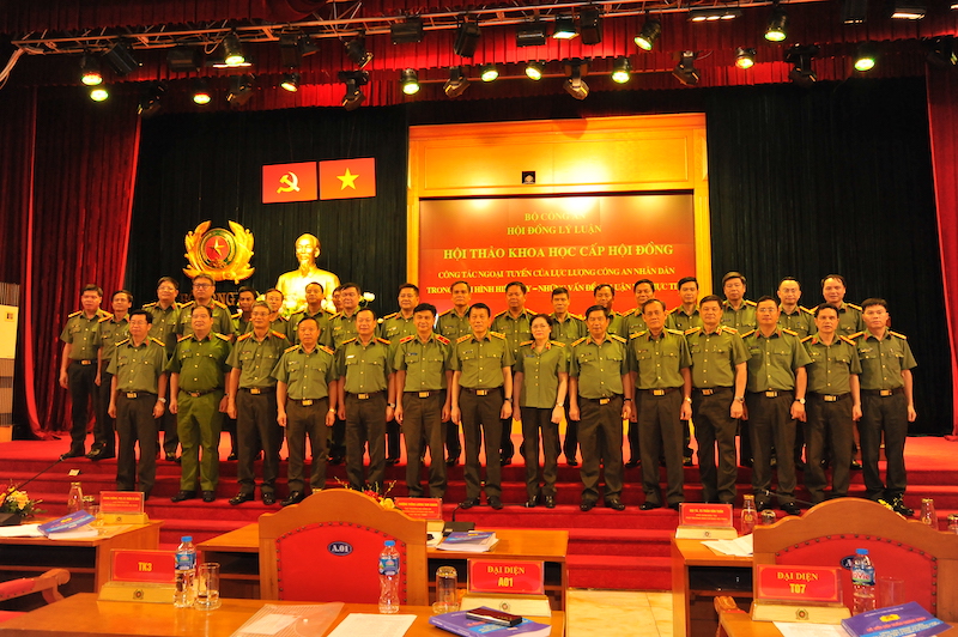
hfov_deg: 63.7
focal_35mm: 29
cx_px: 479
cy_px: 318
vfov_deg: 44.9
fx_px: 771
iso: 4000
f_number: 7.1
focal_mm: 29
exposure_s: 1/100
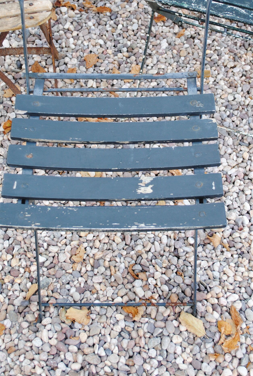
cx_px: 128
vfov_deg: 35.2
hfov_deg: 24.3
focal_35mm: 56
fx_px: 587
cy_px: 124
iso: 200
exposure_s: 1/80
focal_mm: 24
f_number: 4.5
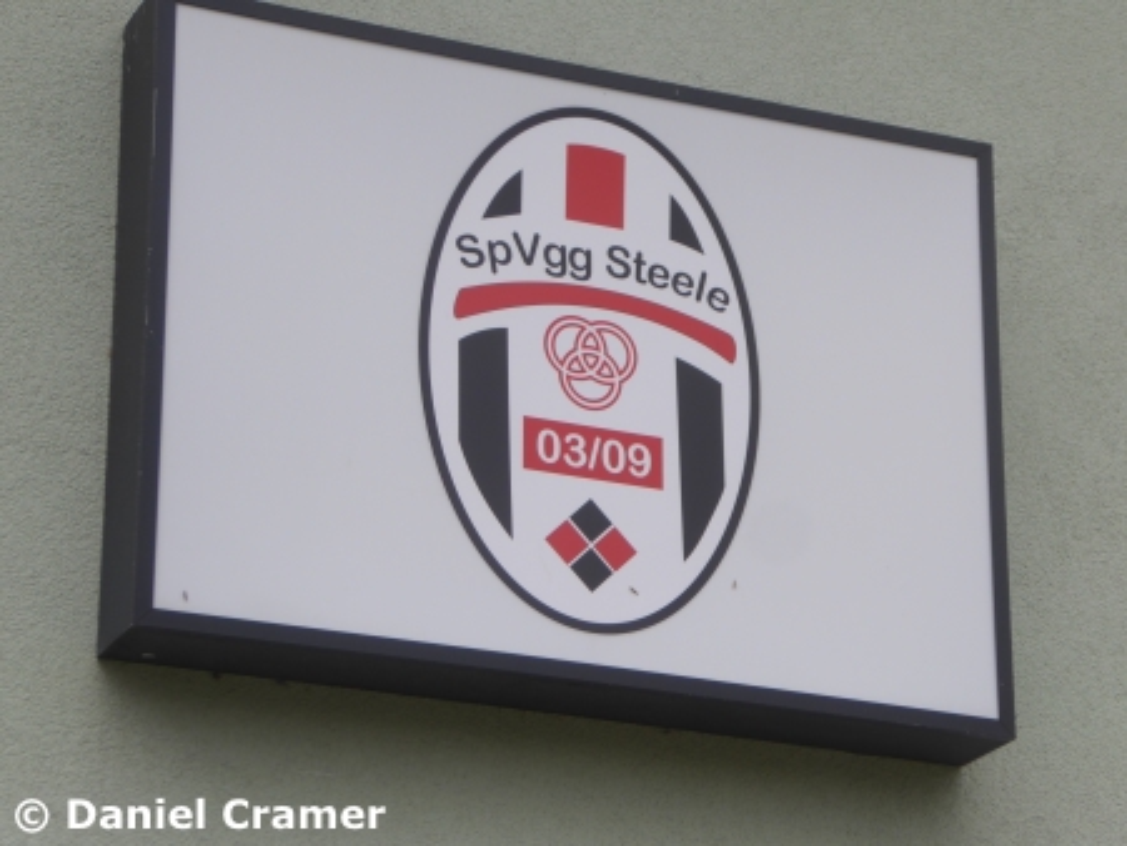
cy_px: 423
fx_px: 4039
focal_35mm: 124
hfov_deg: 15.9
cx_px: 564
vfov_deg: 12.0
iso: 80
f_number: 5.2
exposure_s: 1/80
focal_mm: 22.3
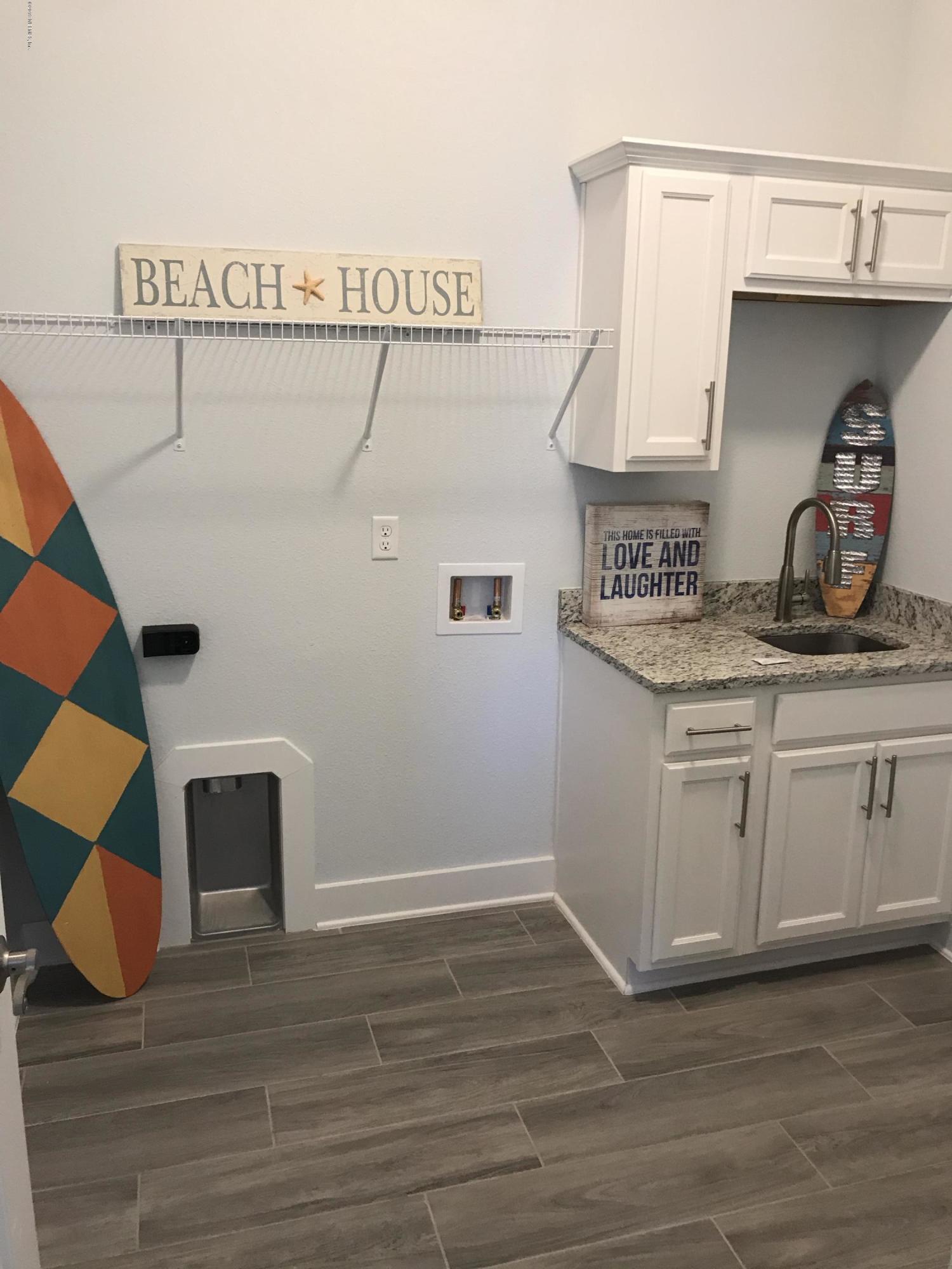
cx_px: 476
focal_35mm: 28
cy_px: 634
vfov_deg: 63.4
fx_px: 1027
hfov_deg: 49.7
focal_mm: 3.99
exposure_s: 1/17
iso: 40
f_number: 1.8
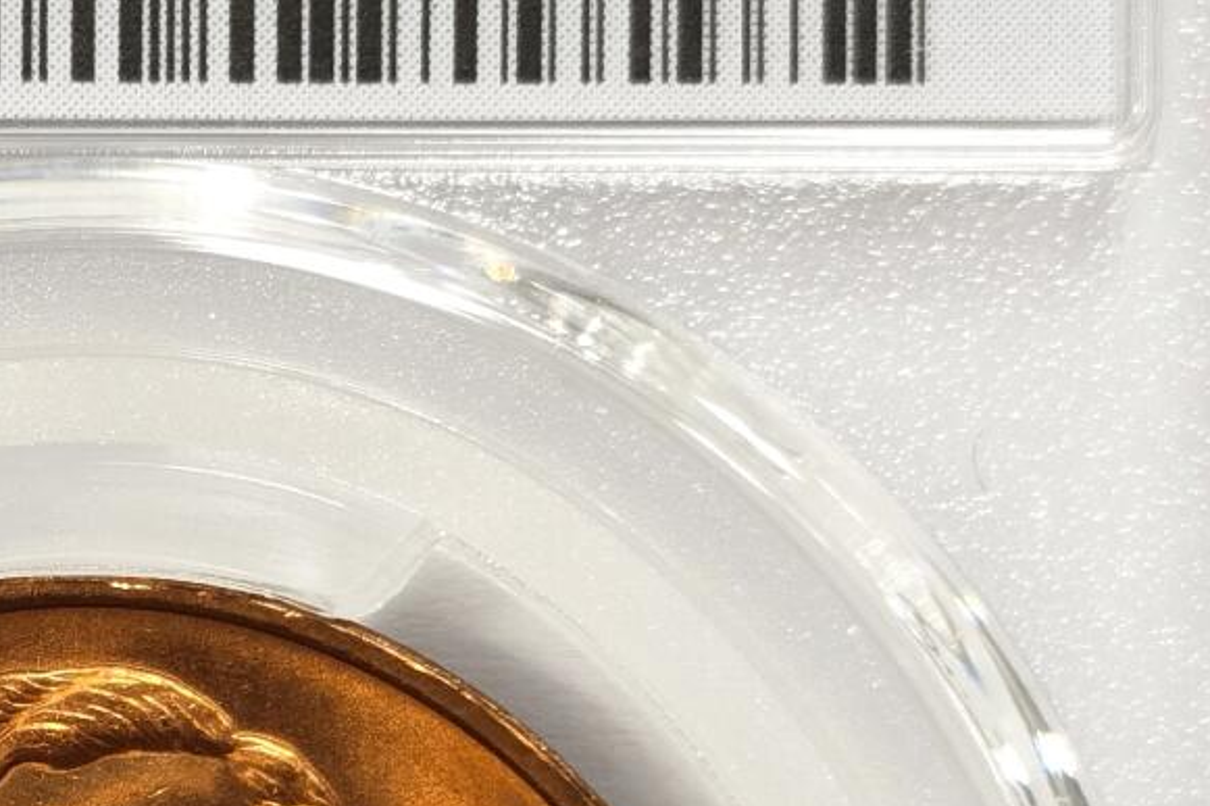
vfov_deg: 7.9
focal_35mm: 174
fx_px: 5846
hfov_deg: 11.7
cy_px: 737
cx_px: 121
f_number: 16
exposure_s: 1/100
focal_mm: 5.56
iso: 160
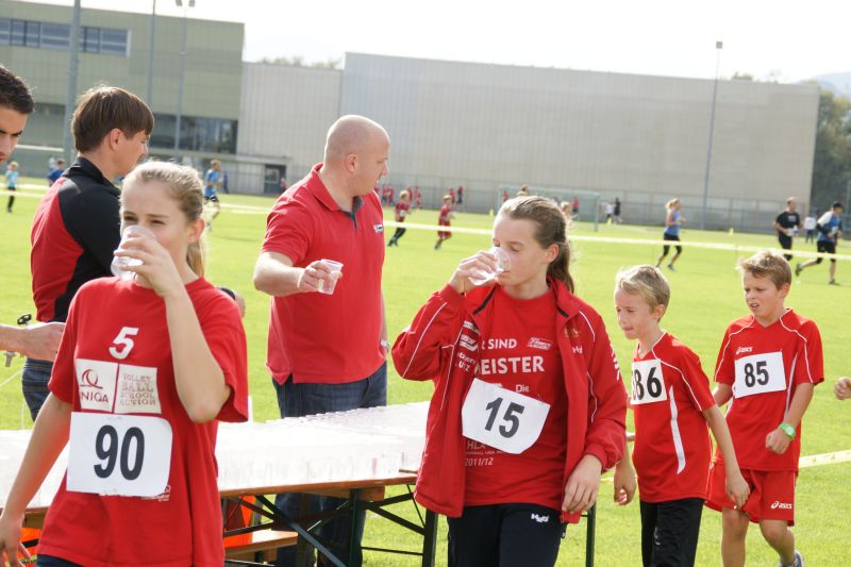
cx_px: 426
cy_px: 284
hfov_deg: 17.1
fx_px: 2836
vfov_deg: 11.4
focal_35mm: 120
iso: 200
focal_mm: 80
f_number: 8
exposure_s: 1/320
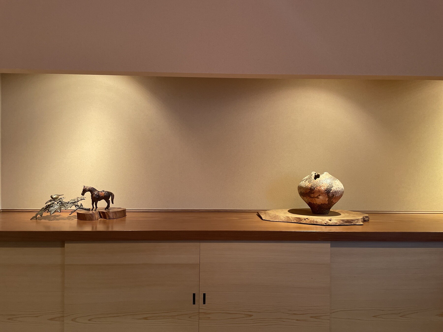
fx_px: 333
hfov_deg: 67.3
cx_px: 222
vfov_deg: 53.1
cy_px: 166
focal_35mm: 26
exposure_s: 1/50
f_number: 1.6
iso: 200
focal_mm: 4.2
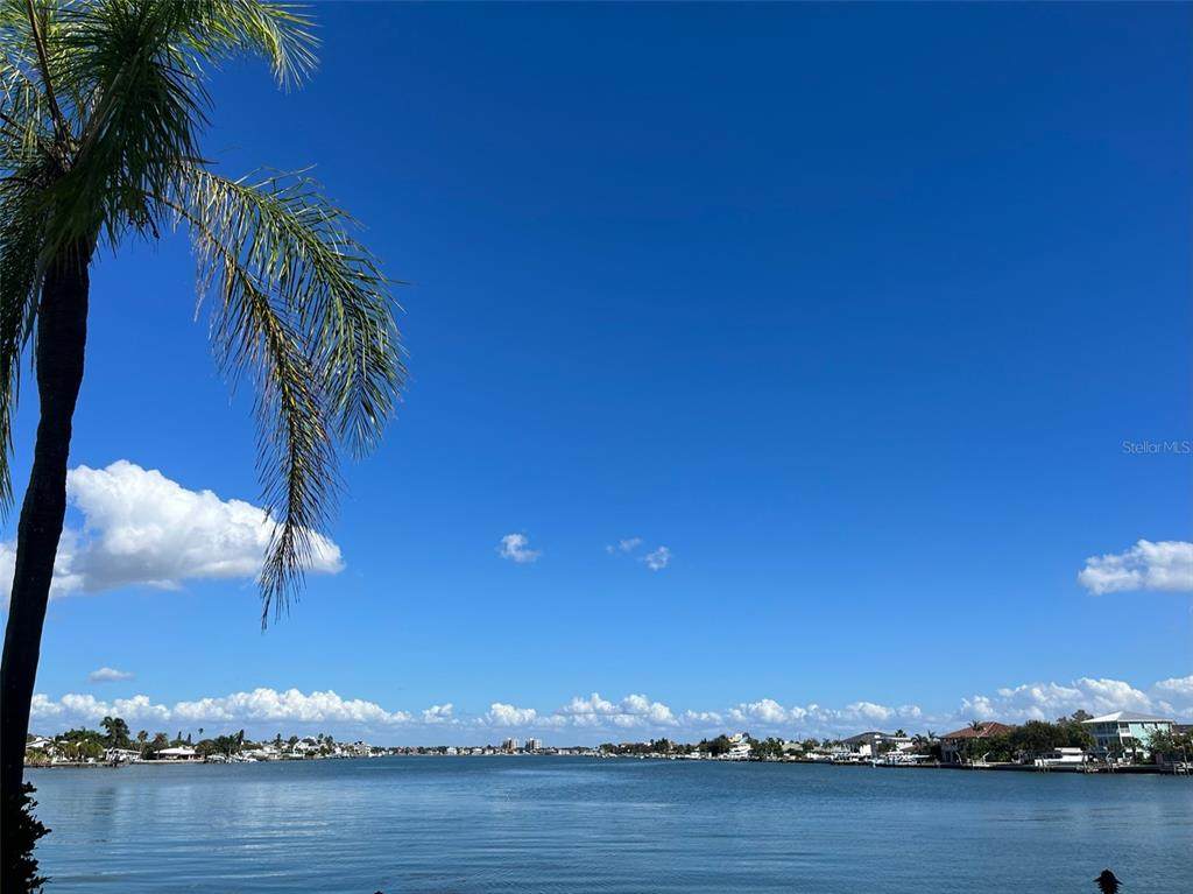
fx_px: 896
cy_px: 447
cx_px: 596
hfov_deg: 67.3
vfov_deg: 53.0
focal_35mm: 26
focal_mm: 5.1
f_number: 1.6
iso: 50
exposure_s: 1/4854
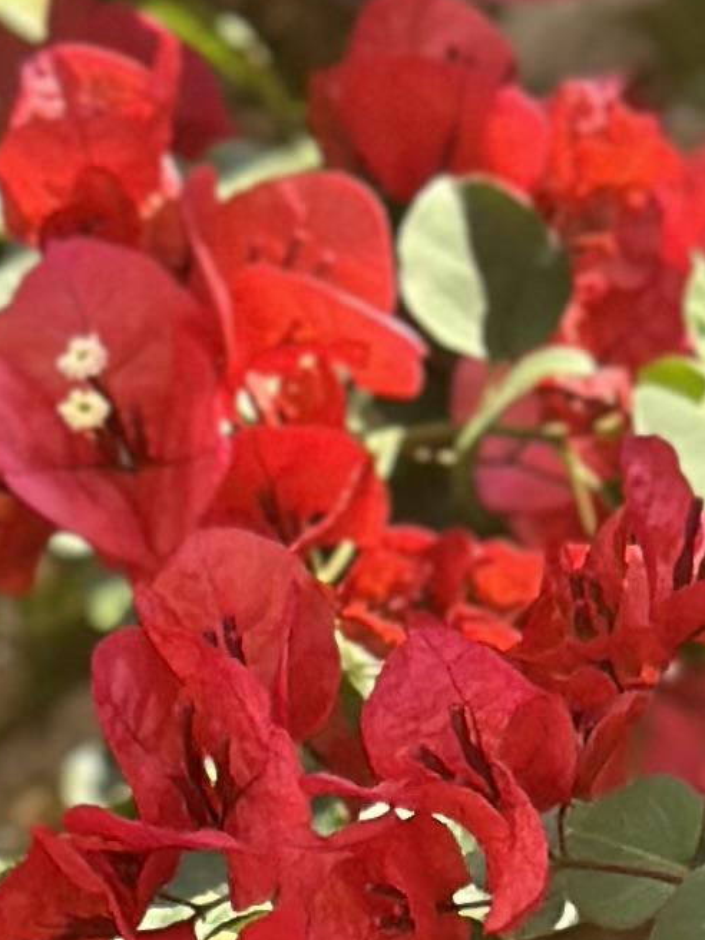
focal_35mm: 295
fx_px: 8011
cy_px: 2872
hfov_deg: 5.0
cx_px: 546
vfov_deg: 6.2
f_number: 1.78
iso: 80
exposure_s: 1/872
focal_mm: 6.86
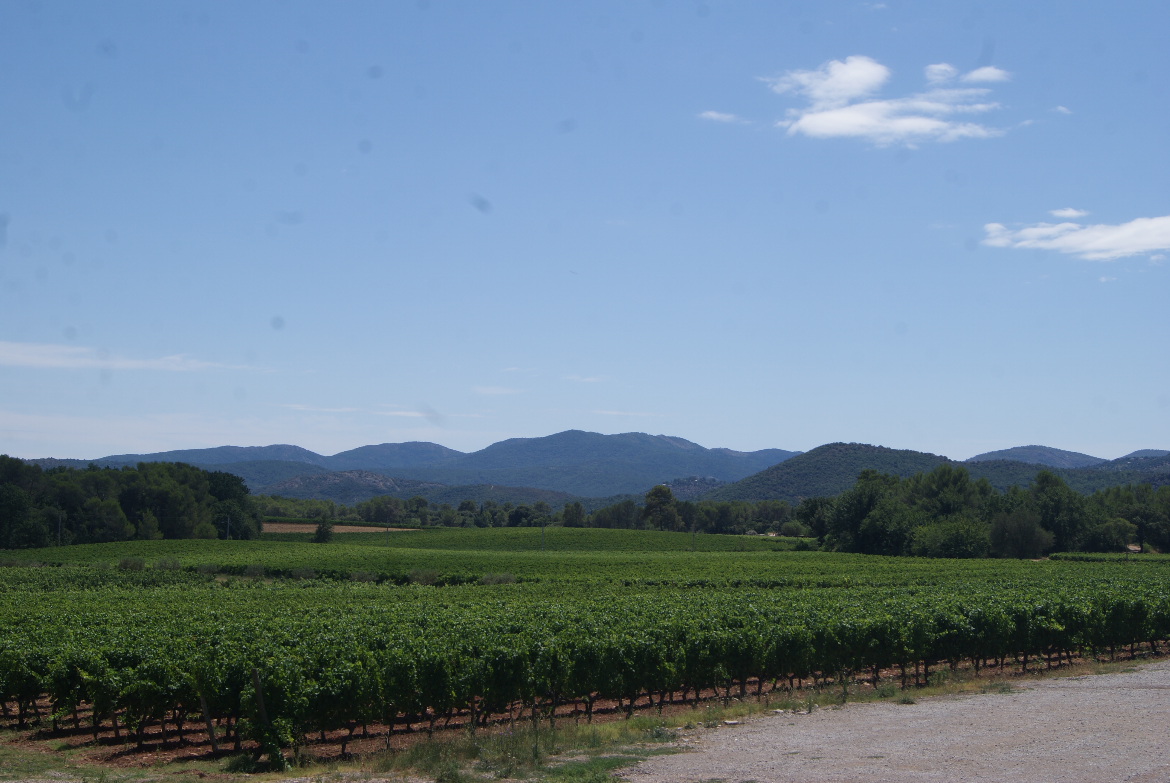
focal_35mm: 45
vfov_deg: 29.9
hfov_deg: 43.6
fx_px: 1464
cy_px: 392
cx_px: 585
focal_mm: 30
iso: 100
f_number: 13
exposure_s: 1/160
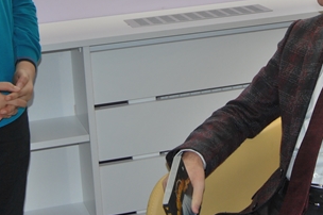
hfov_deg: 21.0
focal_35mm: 97
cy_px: -28
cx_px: 184
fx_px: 869
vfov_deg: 13.7
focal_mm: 28
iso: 100
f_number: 6.3
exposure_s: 1/200
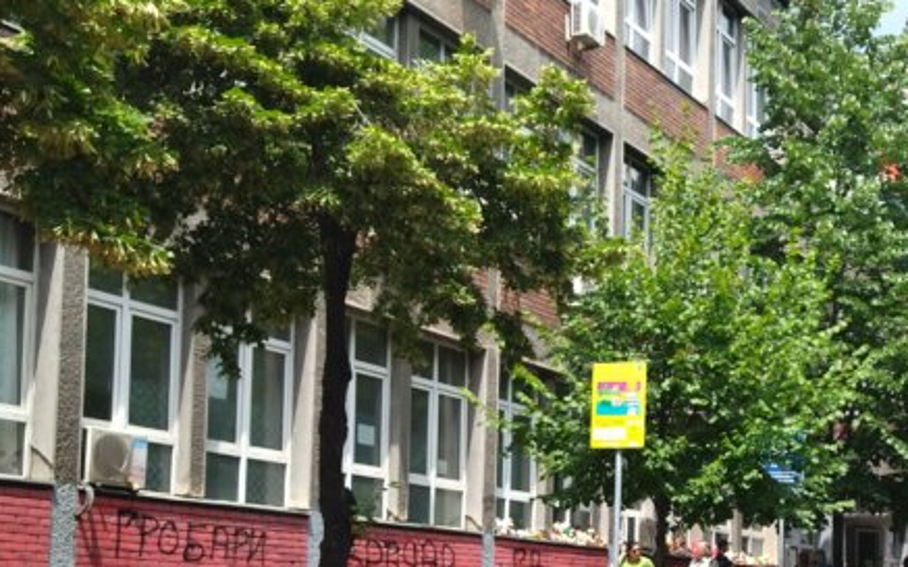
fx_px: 1658
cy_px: 515
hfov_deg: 29.6
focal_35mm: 67
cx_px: 787
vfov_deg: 19.1
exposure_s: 1/1042
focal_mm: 4.74
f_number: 1.79
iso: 100
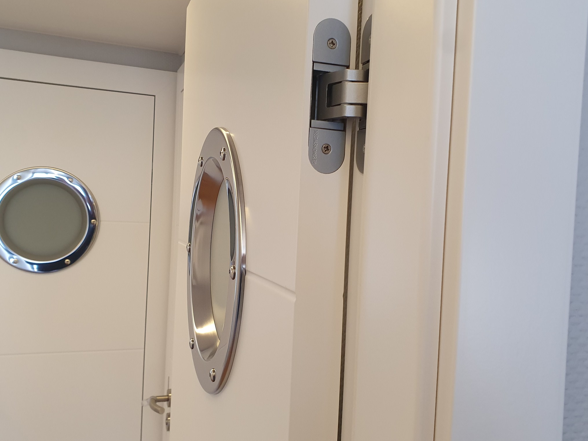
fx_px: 544
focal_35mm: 32
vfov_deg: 44.1
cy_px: 233
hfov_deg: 56.8
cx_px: 302
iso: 250
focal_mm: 4.32
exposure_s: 1/100
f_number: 2.4
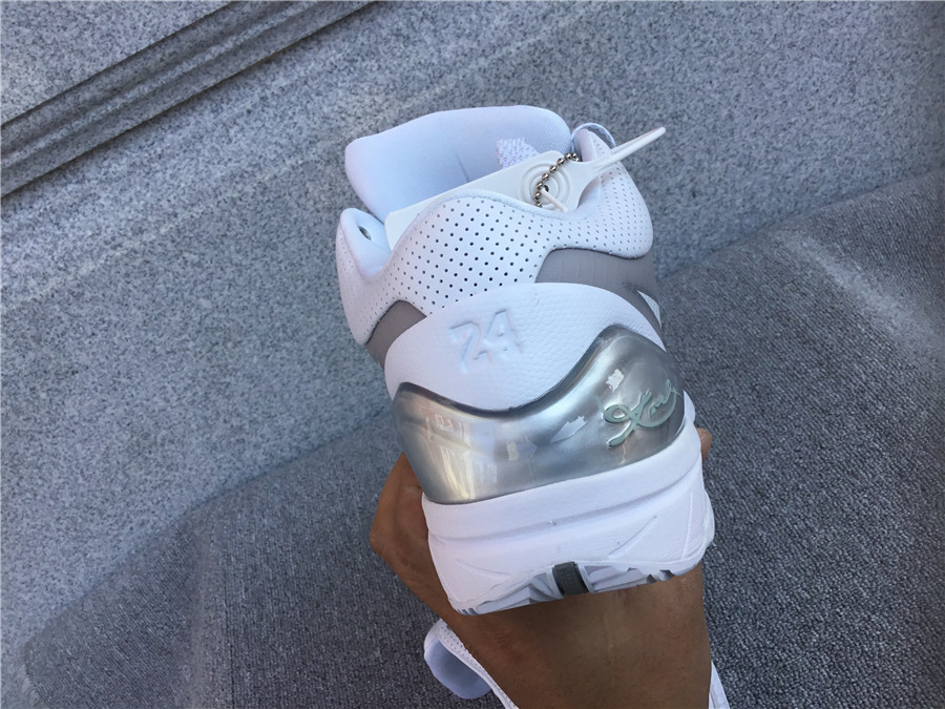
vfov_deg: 45.4
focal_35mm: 31
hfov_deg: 58.4
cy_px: 354
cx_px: 472
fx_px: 846
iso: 25
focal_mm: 3.3
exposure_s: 1/494
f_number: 2.4
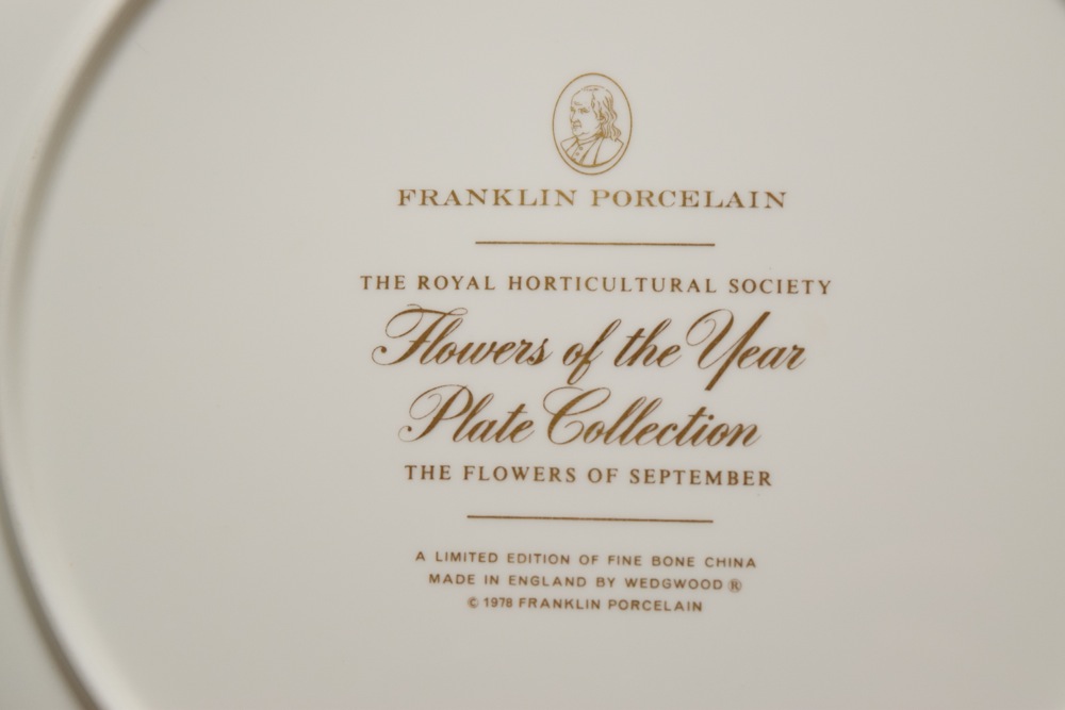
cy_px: 355
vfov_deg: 16.6
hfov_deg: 24.6
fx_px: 2441
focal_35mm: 82
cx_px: 532
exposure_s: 1/200
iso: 800
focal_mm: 55
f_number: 5.6
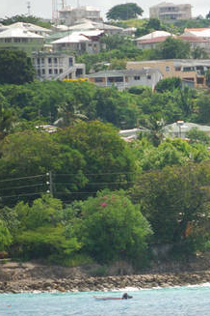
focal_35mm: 643
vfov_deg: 3.2
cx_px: 326
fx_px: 5626
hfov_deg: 2.1
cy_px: 215
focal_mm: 200
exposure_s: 1/320
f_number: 5.6
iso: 100
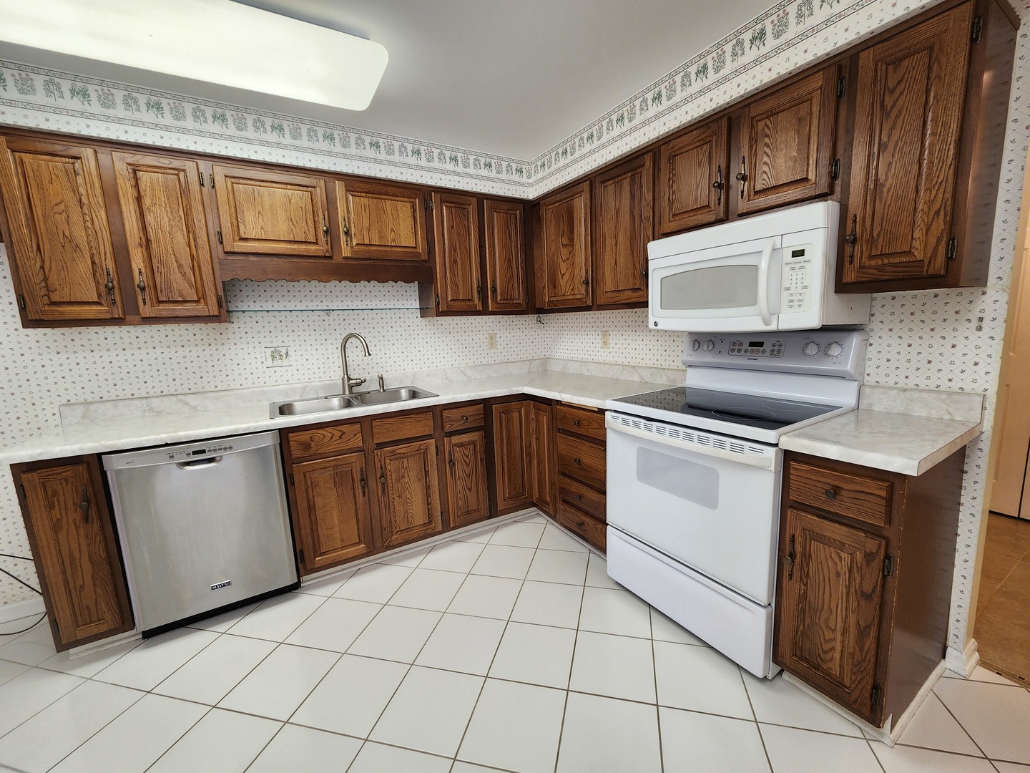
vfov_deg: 89.9
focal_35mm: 13
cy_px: 386
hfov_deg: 106.2
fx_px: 387
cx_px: 515
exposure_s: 1/60
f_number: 2.2
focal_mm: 2.2
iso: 125
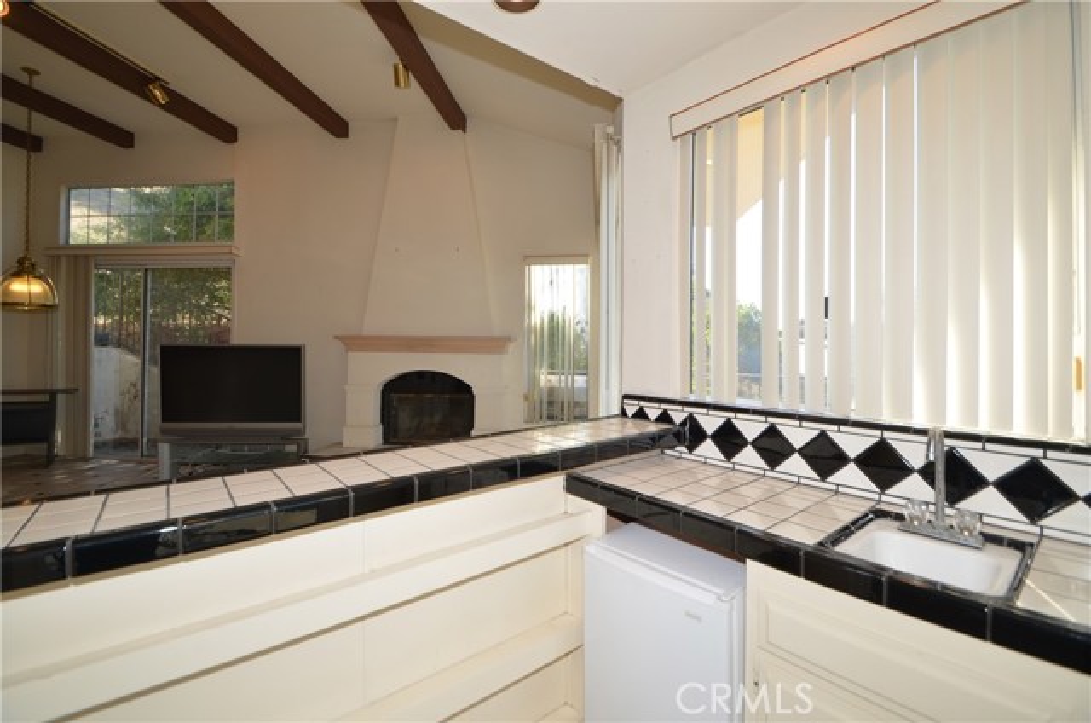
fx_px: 454
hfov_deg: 100.5
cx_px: 546
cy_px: 362
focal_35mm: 15
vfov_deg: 77.1
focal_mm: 10
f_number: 5.6
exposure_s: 1/125
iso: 140
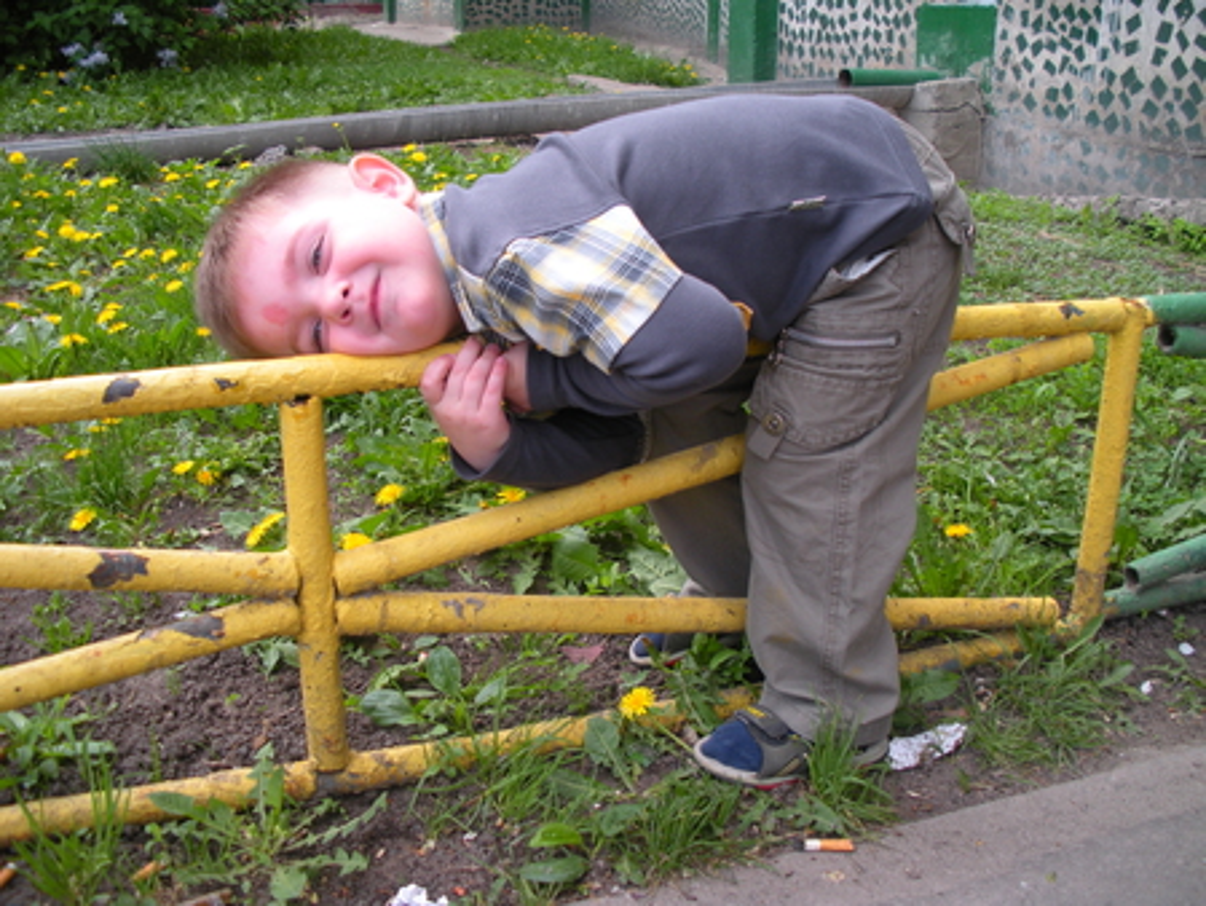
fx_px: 1255
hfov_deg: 51.3
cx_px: 603
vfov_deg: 39.7
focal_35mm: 36
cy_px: 453
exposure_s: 1/145
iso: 64
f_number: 3.5
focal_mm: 6.3
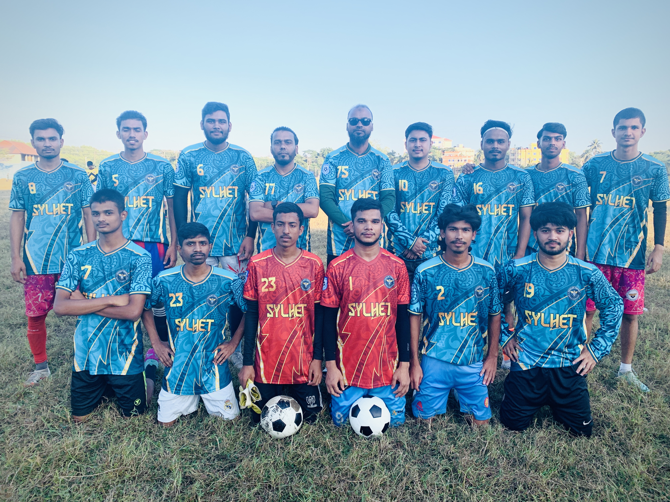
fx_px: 503
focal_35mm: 26
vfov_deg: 53.1
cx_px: 335
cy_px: 251
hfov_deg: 67.3
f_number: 1.8
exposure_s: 1/639
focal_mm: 4.25
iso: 25
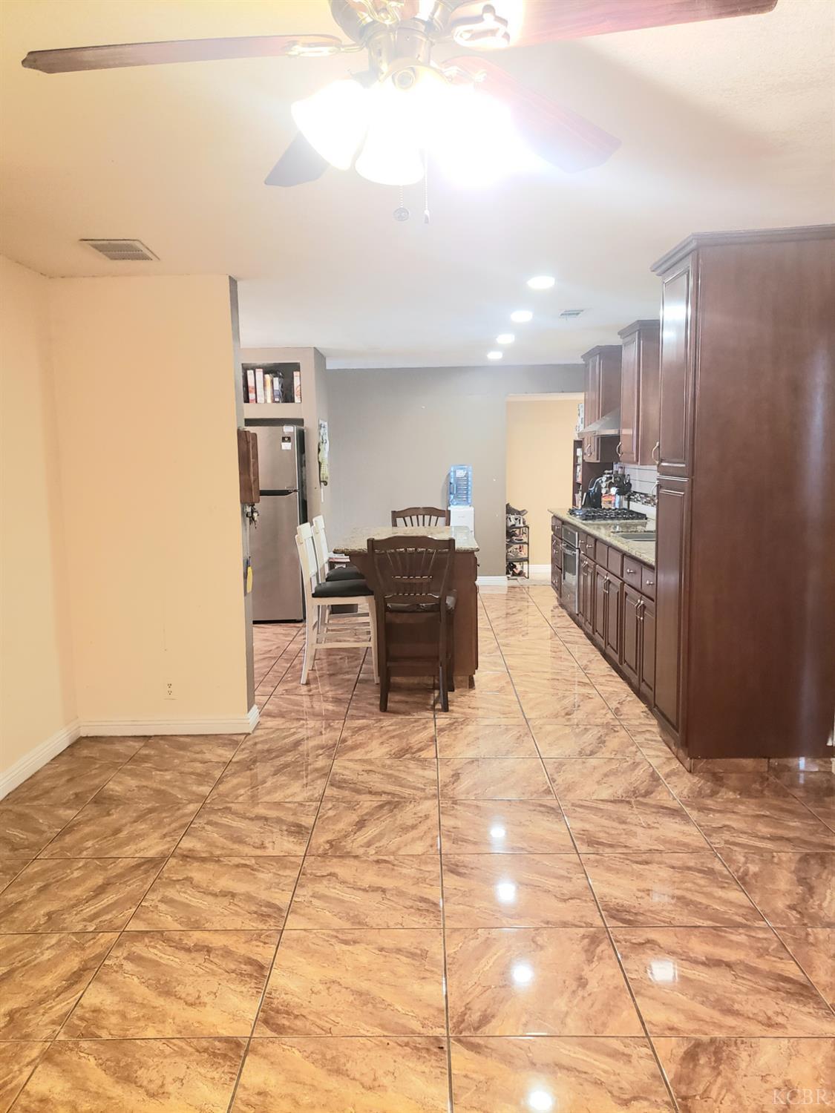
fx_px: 836
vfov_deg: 67.3
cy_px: 556
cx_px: 418
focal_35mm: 26
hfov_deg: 53.1
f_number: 1.5
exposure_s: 1/40
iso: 320
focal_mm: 4.3
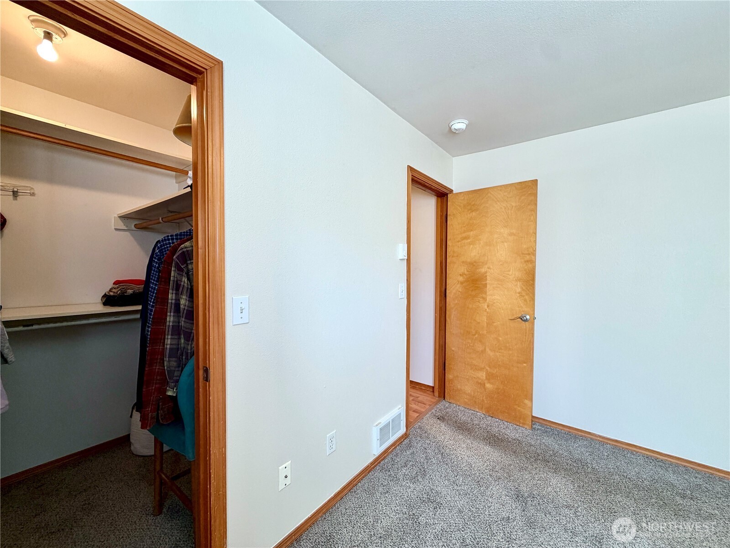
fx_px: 295
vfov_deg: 85.7
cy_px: 274
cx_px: 365
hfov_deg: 102.1
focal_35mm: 14
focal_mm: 2.22
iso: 160
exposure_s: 1/120
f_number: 2.2
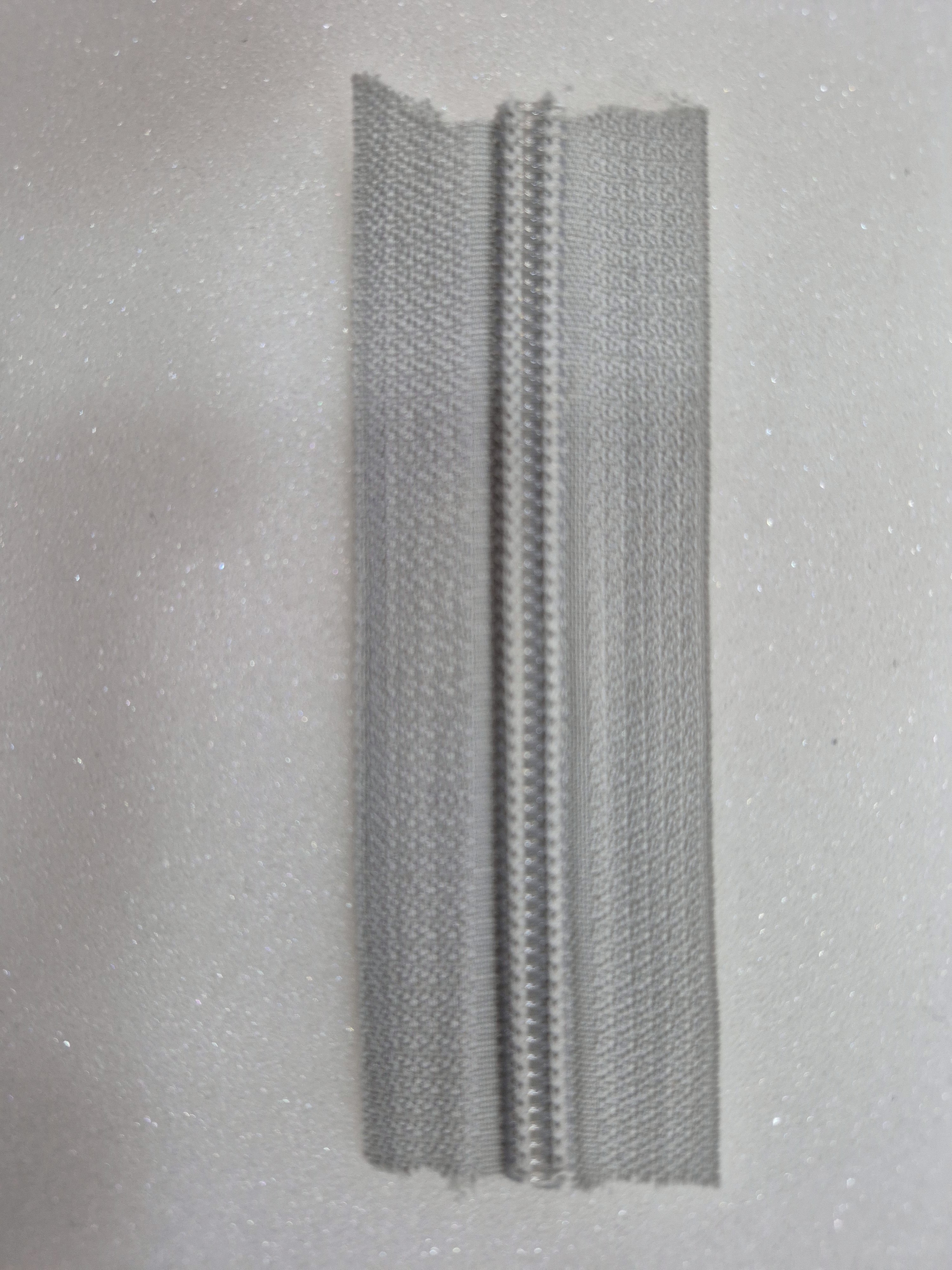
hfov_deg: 58.9
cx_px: 476
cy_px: 635
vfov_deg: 73.9
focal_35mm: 23
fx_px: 843
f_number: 1.8
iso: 250
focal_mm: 5.4
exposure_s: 1/120
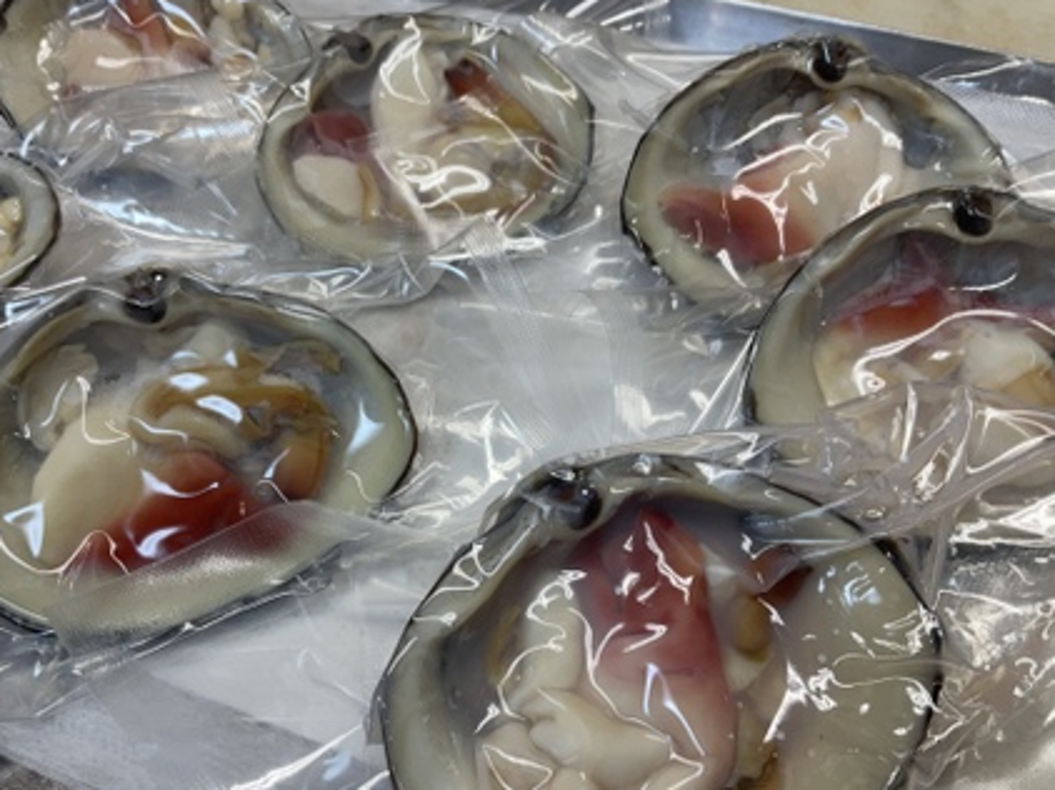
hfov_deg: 55.3
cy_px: 432
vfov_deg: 42.9
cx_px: 478
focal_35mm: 33
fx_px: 1005
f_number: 1.8
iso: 25
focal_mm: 3
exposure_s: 1/120
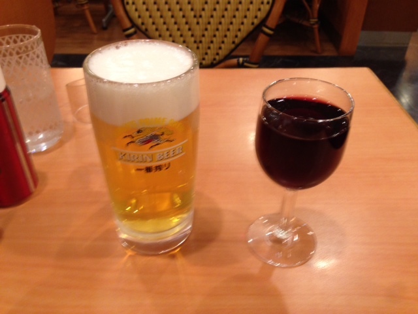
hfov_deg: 55.4
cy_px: 157
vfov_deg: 42.9
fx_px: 398
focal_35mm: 33
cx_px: 209
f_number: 2.4
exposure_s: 1/20
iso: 125
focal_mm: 4.12
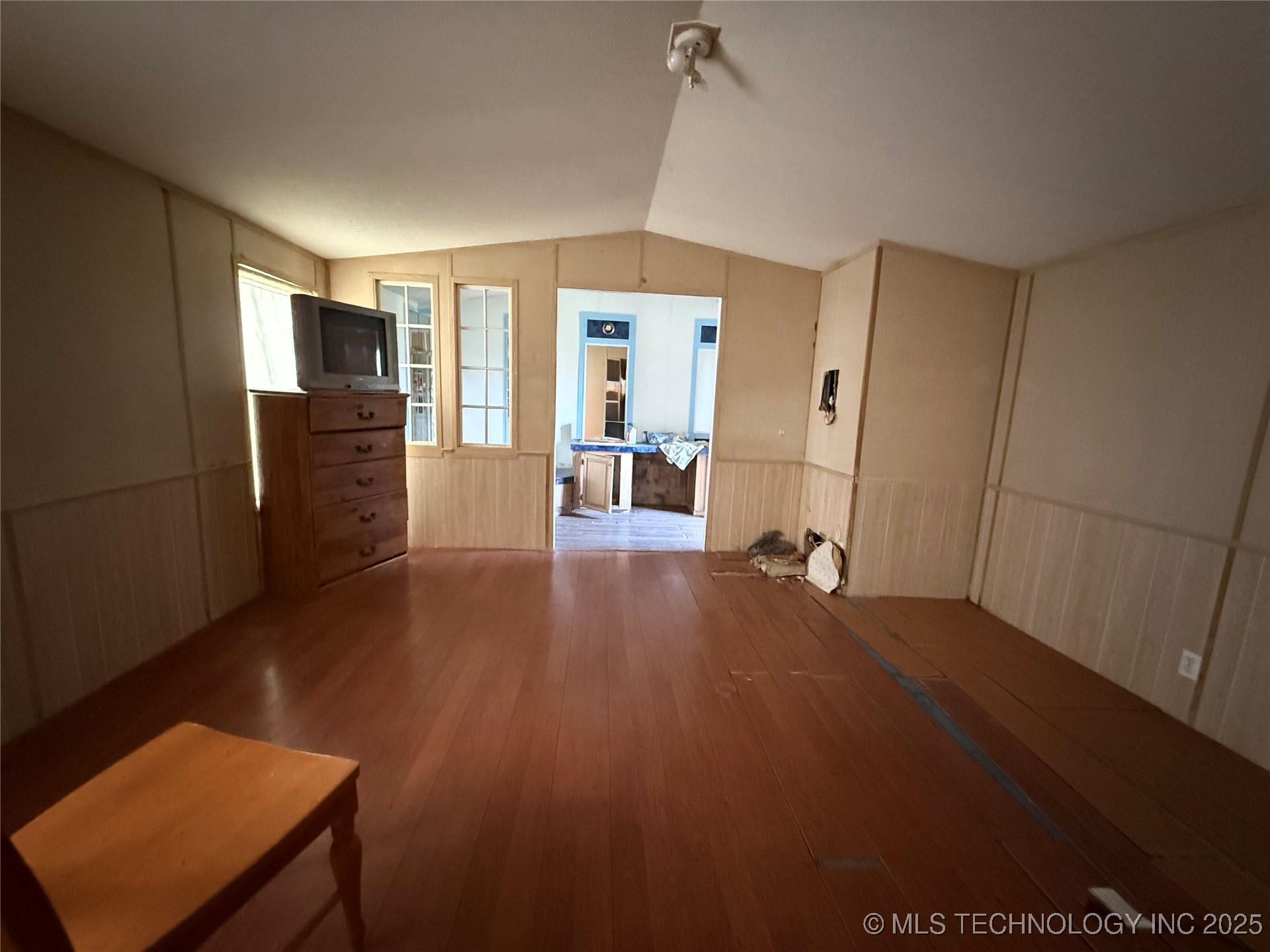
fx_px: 514
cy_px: 476
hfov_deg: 102.1
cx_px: 635
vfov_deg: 85.7
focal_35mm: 14
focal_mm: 2.22
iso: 1250
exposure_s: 1/51
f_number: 2.2
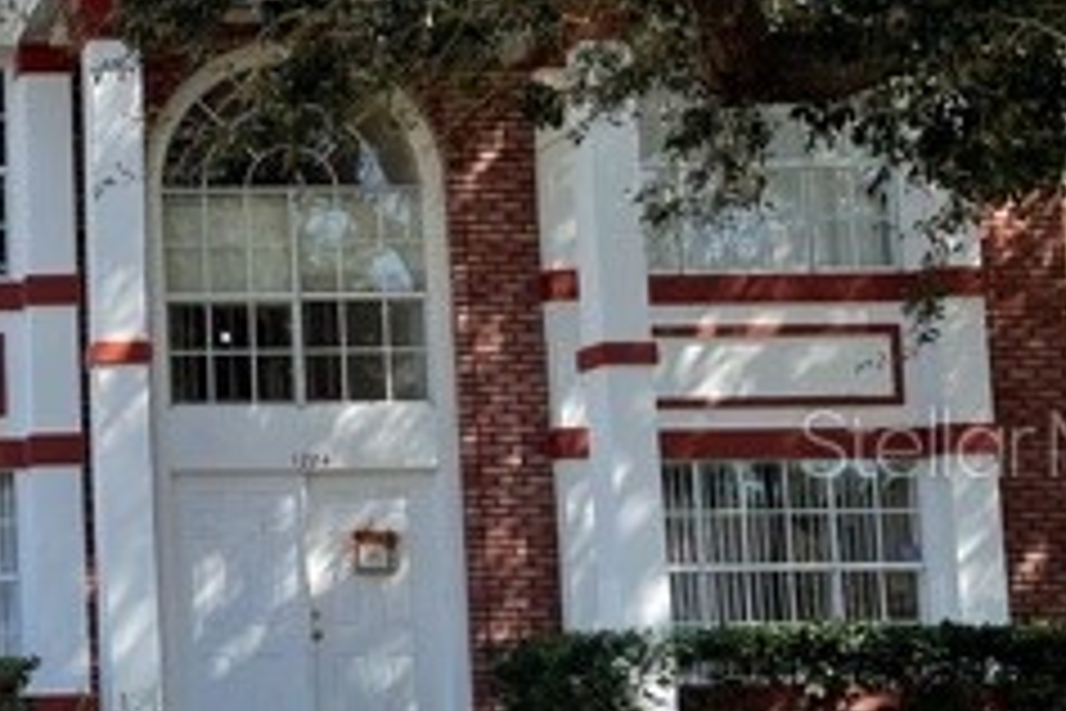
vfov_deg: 18.6
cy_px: 441
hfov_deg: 25.0
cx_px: -216
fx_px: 2161
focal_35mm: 73
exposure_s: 1/2049
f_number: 1.6
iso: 32
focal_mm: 5.1
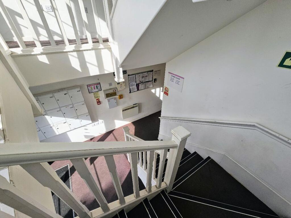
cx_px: 146
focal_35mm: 13
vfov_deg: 89.9
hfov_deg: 106.2
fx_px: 109
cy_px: 109
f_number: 2.2
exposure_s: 1/668
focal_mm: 2.2
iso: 50
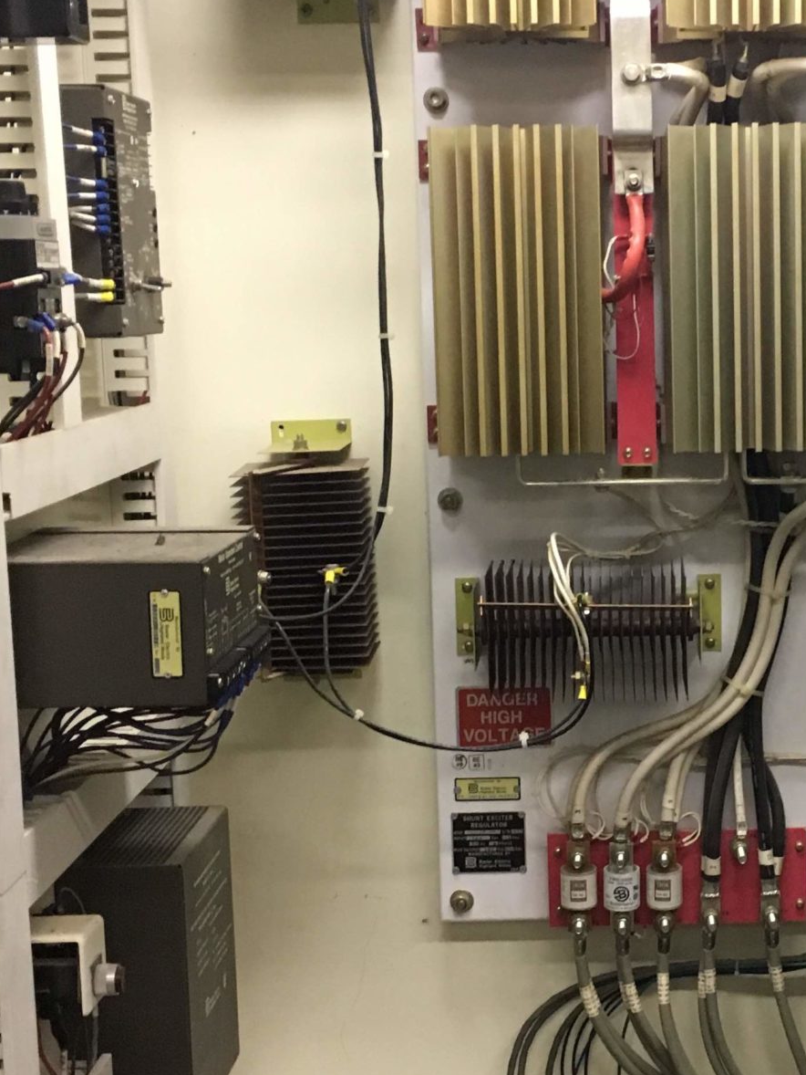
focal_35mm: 63
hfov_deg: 22.8
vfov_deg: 30.7
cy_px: 603
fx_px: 1955
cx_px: 714
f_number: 2.2
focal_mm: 4.15
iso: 200
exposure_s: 1/30
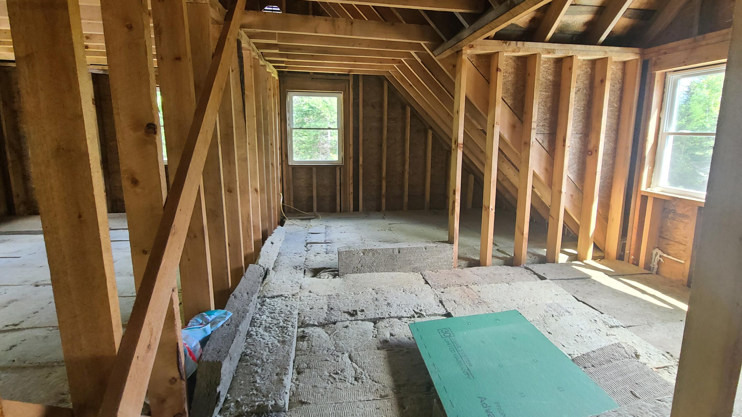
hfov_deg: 103.0
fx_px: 295
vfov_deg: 70.0
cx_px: 364
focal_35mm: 15
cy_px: 175
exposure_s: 1/60
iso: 320
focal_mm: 2.2
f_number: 2.2
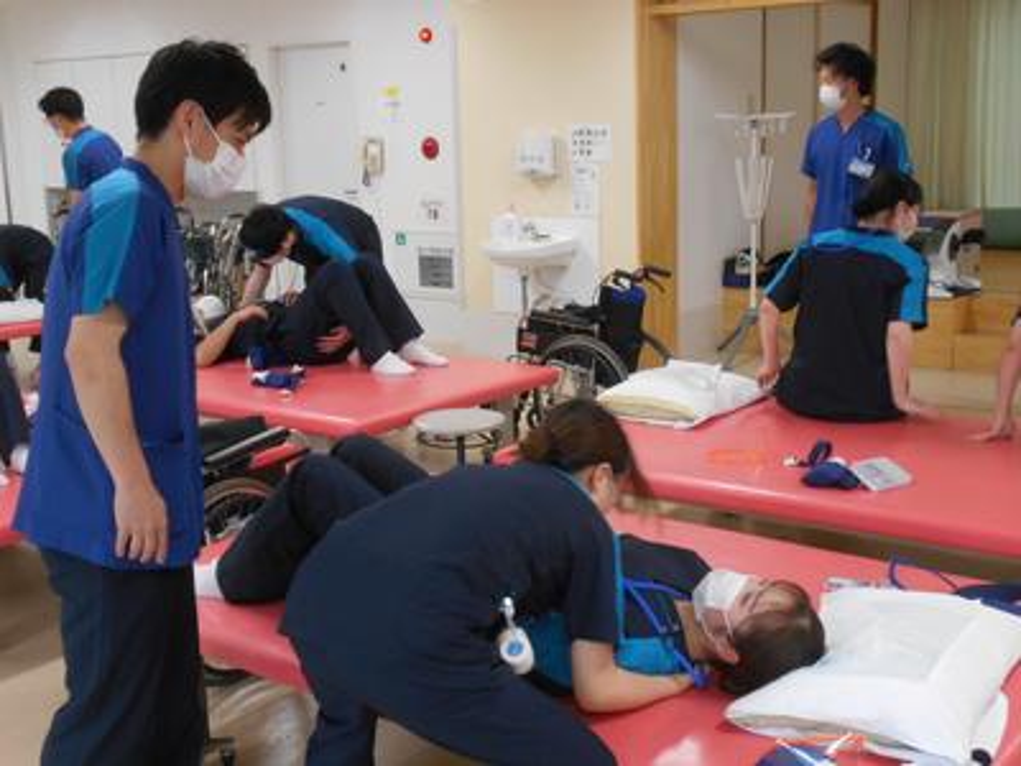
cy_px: 383
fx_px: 1298
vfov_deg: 32.9
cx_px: 510
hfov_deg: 42.9
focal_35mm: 44
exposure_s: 1/30
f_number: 4.2
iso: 360
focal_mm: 7.7
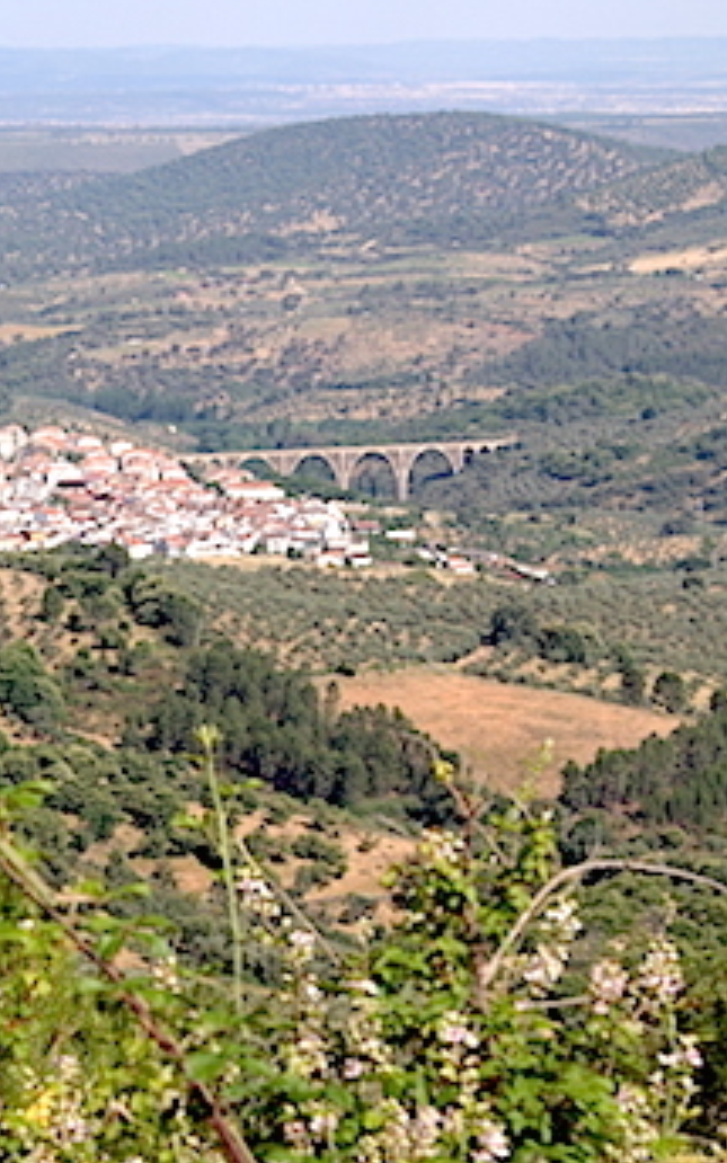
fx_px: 4628
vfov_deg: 14.3
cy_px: 593
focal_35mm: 146
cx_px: -91
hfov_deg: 8.9
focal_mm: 50
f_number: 8
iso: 100
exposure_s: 1/250
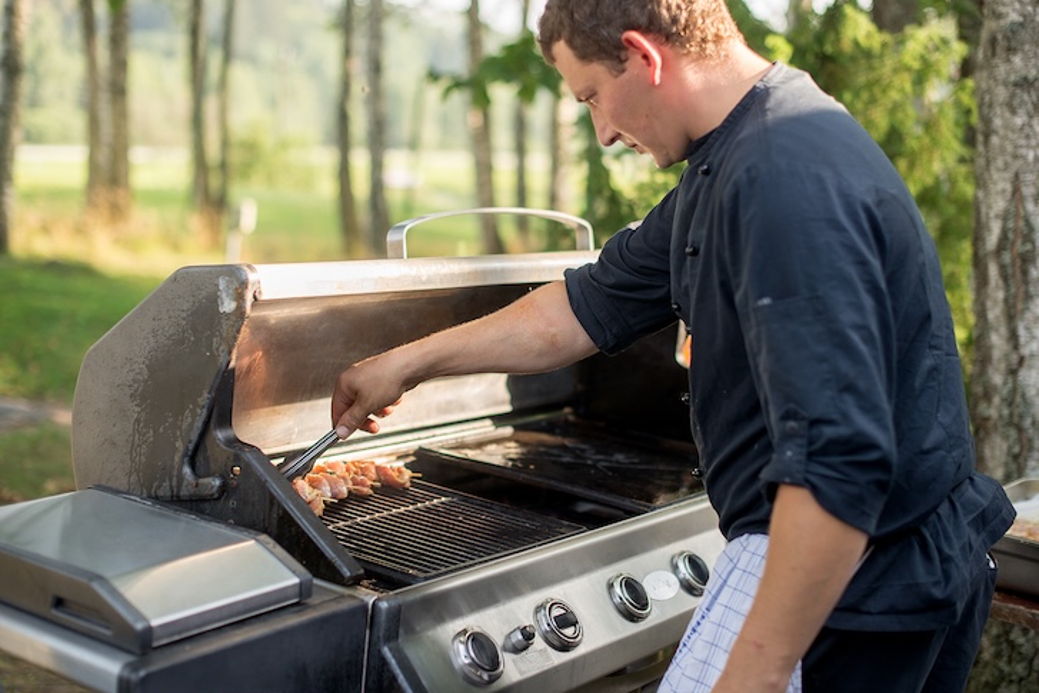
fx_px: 1588
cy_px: 337
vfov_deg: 24.6
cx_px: 514
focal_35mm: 55
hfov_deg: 36.2
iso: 100
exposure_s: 1/500
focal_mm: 50
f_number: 2.2
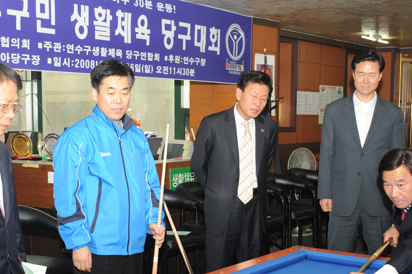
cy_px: 199
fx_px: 698
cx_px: 198
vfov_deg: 22.1
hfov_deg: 32.9
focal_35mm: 61
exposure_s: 1/100
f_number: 7.1
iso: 400
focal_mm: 32
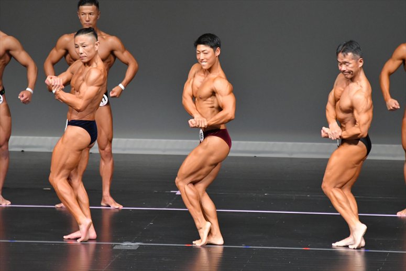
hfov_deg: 6.0
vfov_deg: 4.0
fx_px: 3889
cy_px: 136
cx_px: 203
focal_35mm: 345
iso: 5000
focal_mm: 230
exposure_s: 1/400
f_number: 5.6
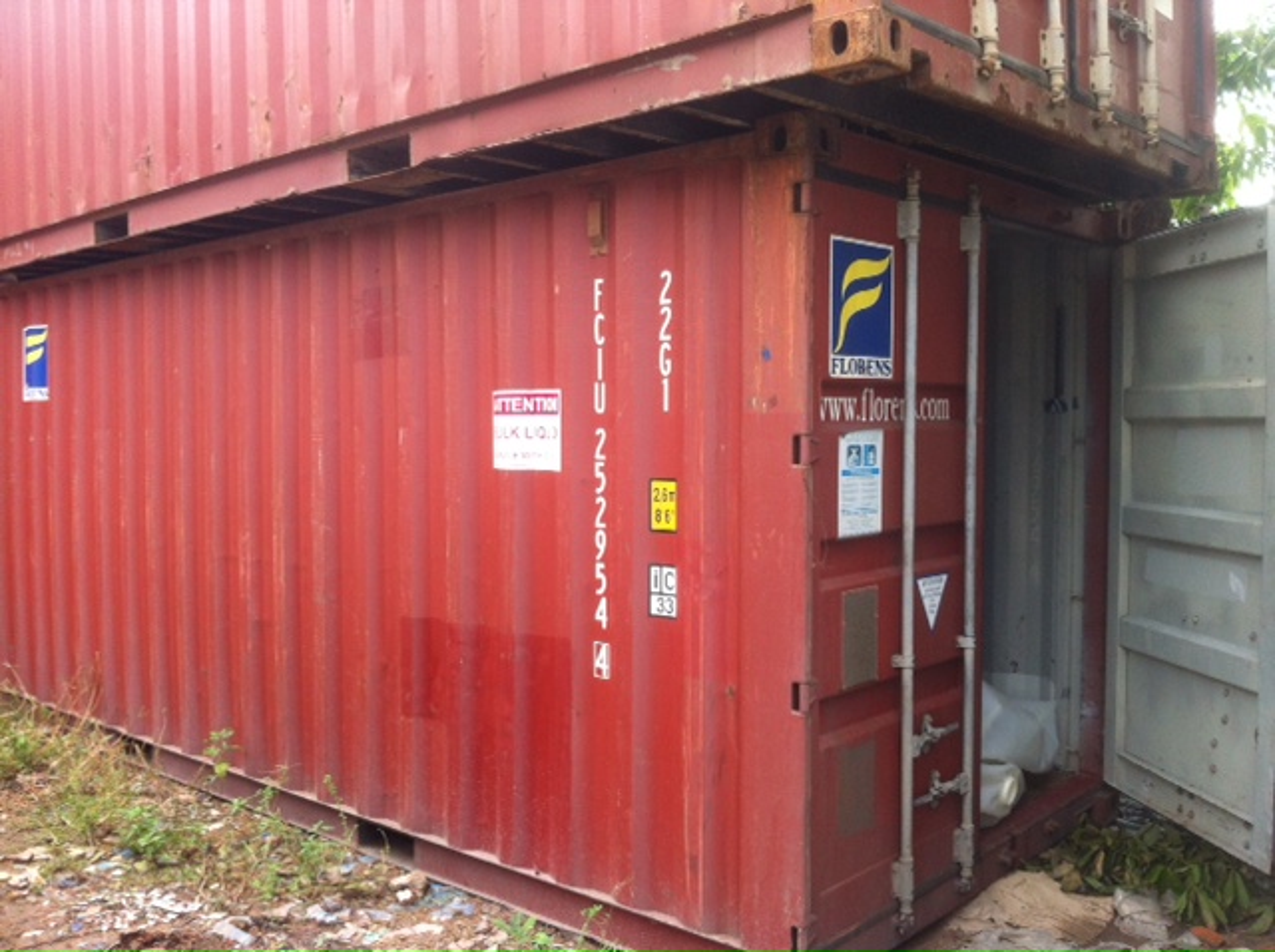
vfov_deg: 40.6
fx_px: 1287
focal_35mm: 35
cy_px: 476
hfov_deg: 52.7
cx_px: 638
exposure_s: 1/157
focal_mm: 3.85
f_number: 2.8
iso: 80
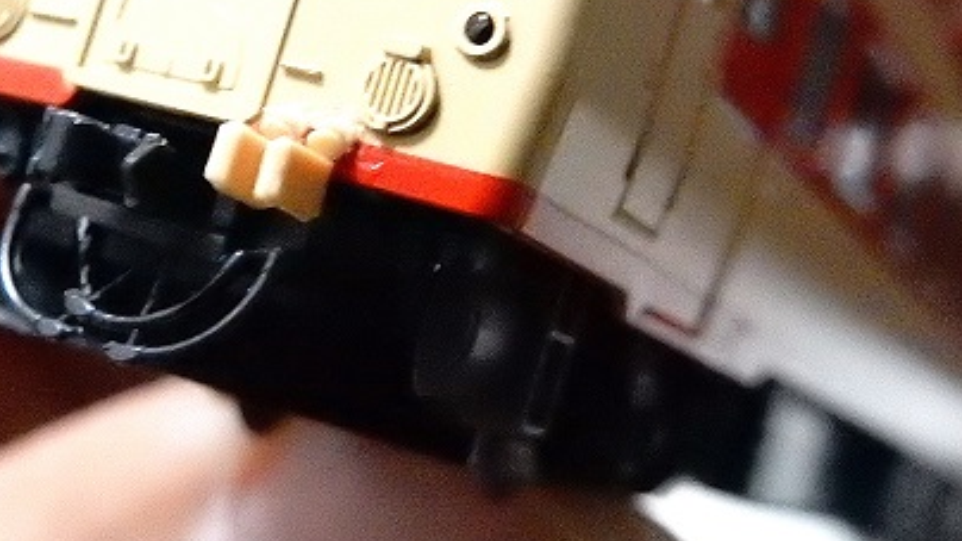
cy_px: 94
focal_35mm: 68
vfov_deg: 17.5
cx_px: 355
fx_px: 1734
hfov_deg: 30.9
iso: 3200
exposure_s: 1/40
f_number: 4
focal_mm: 6.4
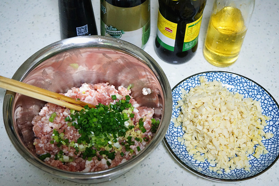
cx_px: 140
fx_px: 434
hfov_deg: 35.6
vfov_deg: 24.2
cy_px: 93
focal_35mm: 56
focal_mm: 56
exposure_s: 1/30
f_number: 5
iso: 6400
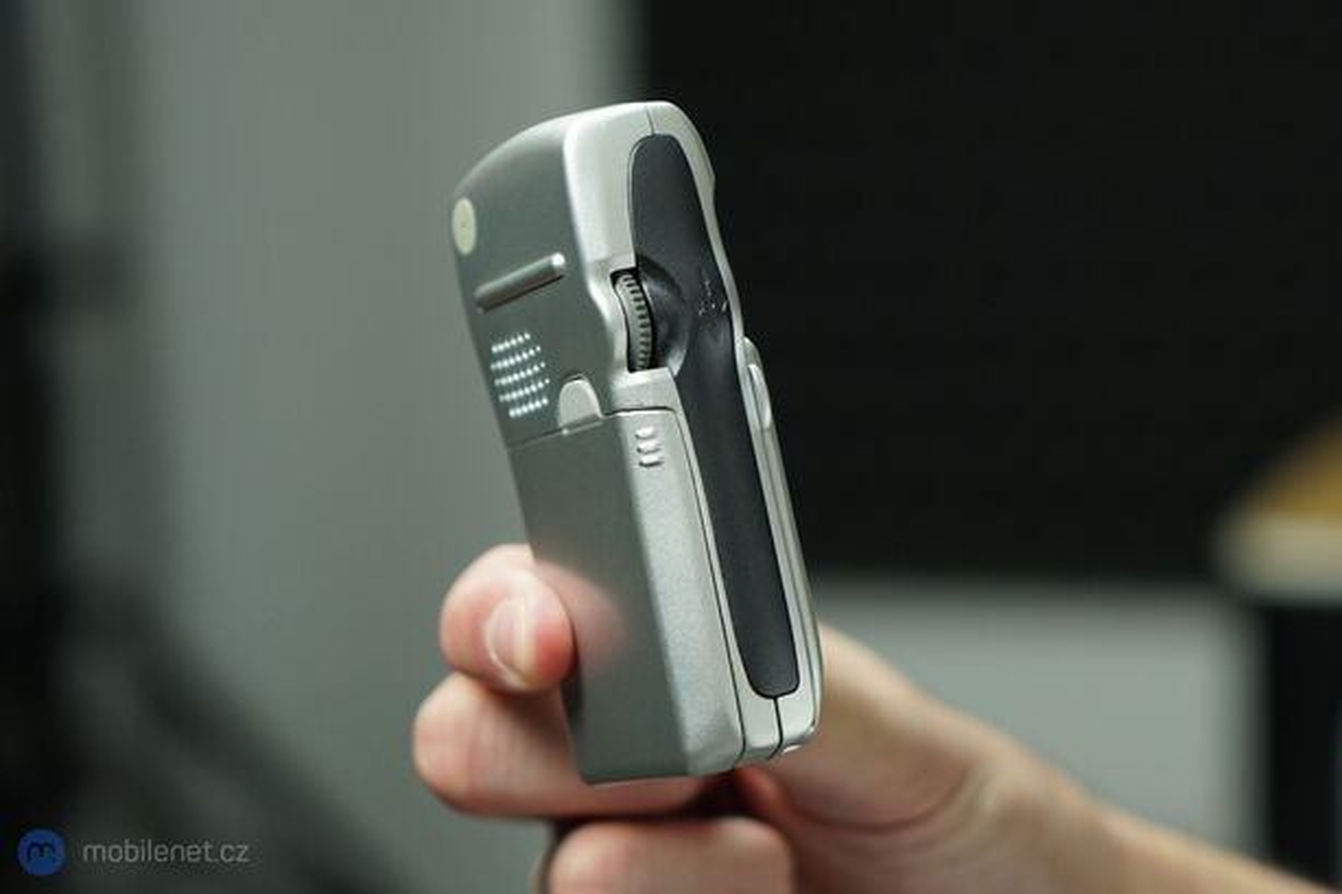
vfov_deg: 19.4
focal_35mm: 70
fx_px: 2609
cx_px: 671
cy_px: 447
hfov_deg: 28.9
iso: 1600
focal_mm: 70
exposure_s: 1/160
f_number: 4
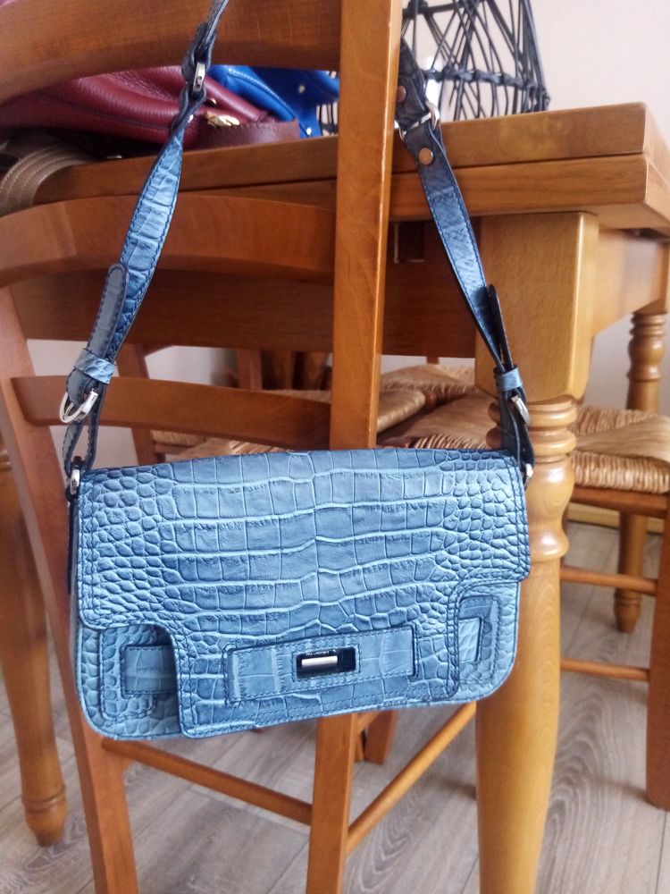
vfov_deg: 67.3
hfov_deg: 53.1
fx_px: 671
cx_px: 335
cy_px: 447
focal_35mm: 26
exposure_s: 1/33.3
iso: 367
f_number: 1.8
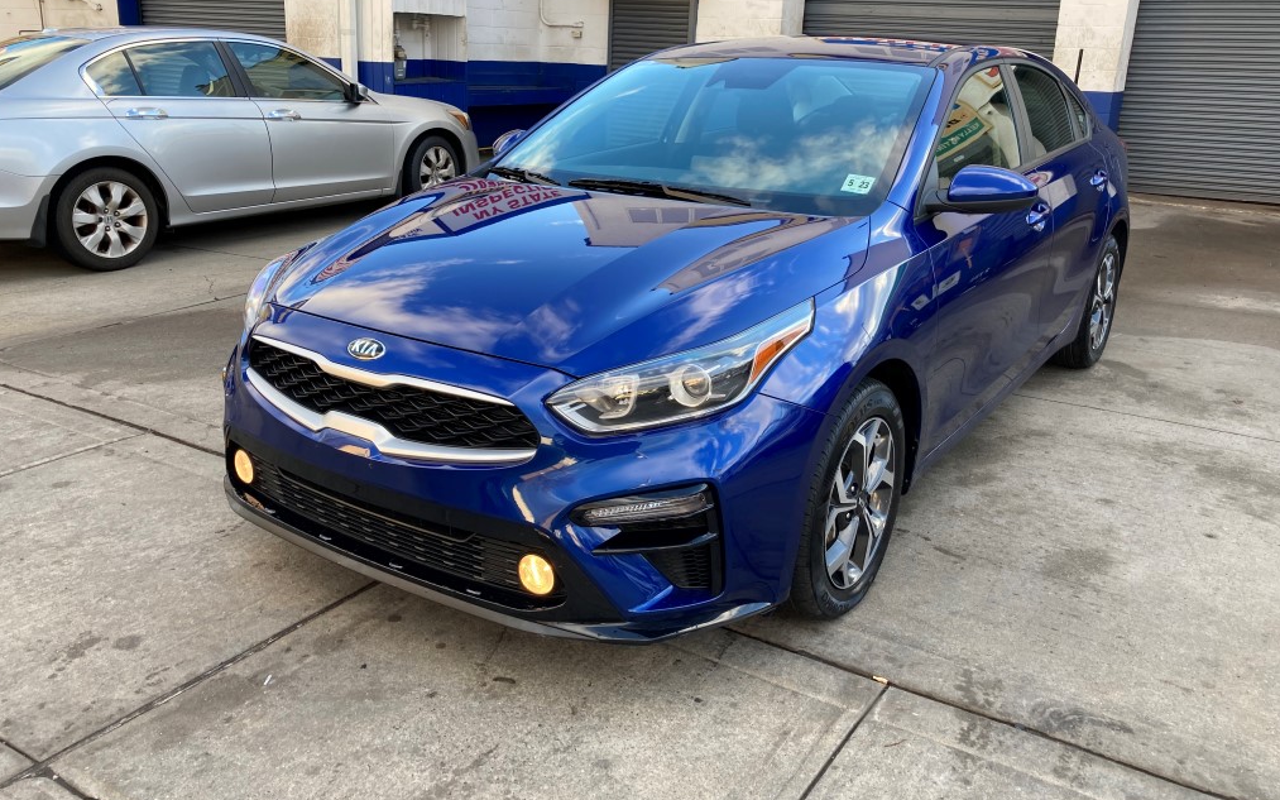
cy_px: 368
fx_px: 1046
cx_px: 638
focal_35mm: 30
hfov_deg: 62.9
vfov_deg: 41.8
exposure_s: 1/120
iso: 32
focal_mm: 3.99
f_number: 1.8
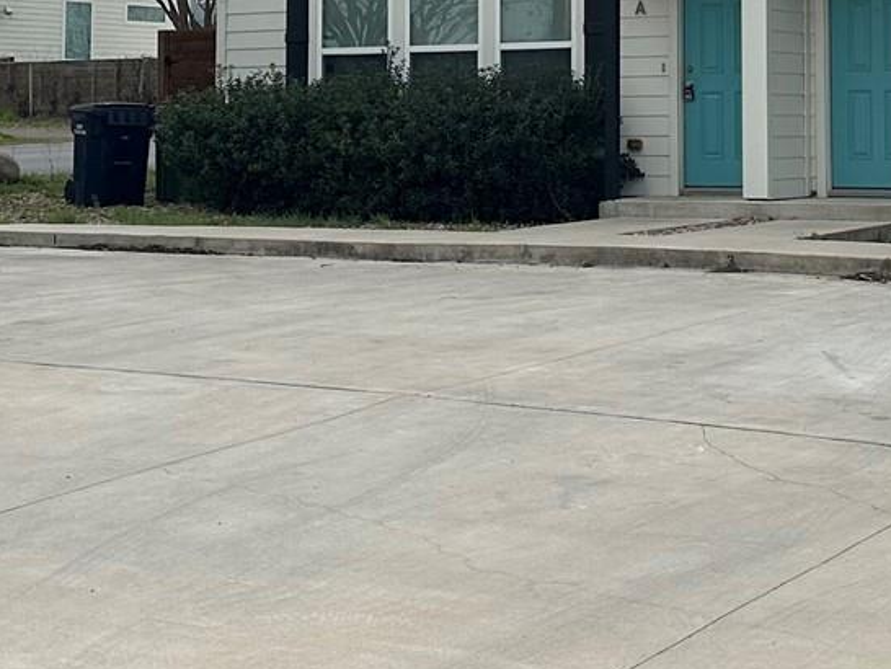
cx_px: 676
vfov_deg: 15.9
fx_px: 2318
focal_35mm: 90
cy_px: -80
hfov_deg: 21.6
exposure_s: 1/8197
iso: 80
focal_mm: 6.86
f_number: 1.78
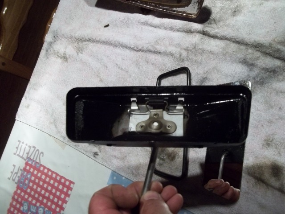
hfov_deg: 56.8
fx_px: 263
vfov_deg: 44.2
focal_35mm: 32
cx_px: 142
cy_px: 107
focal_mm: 5.7
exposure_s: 1/10
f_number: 2.9
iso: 160
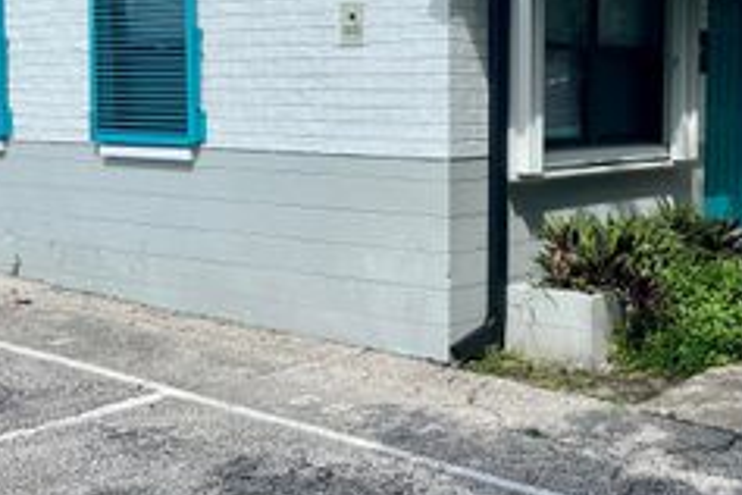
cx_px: 557
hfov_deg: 34.3
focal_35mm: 57
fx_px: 1175
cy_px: 164
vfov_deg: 23.7
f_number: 1.5
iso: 50
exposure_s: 1/4115
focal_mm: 5.7
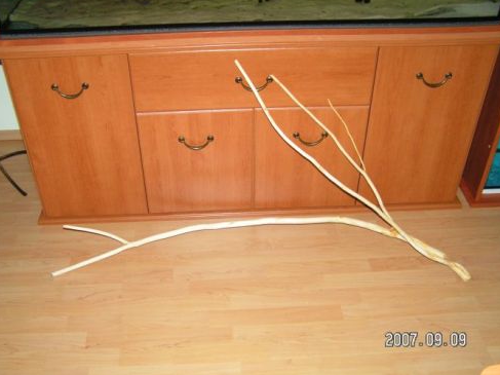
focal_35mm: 39
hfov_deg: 47.9
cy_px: 184
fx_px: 563
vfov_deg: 36.8
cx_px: 253
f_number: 2.8
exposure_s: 1/40
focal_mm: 6.3
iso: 200
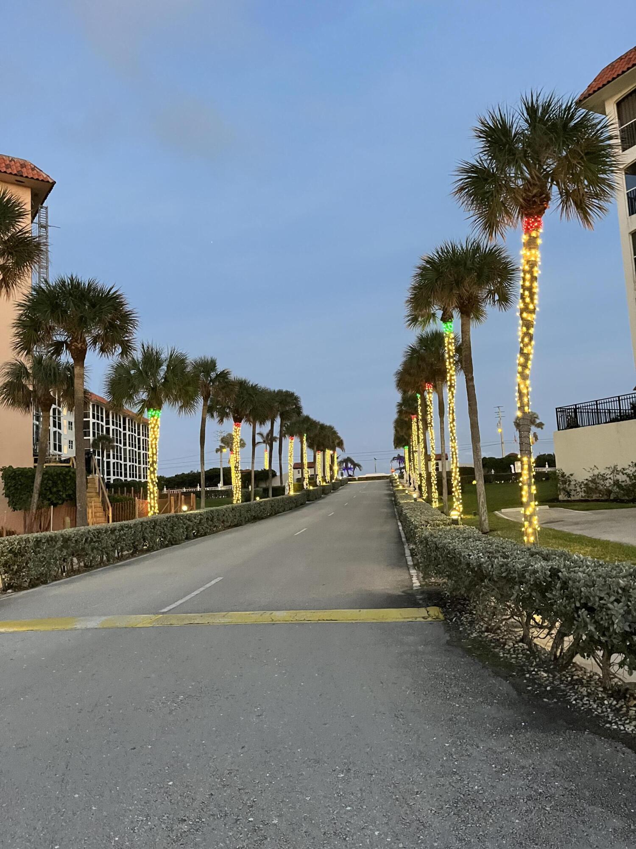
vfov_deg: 67.3
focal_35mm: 26
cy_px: 424
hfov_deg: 53.1
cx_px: 318
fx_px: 637
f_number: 1.6
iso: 800
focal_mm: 5.1
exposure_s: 1/30
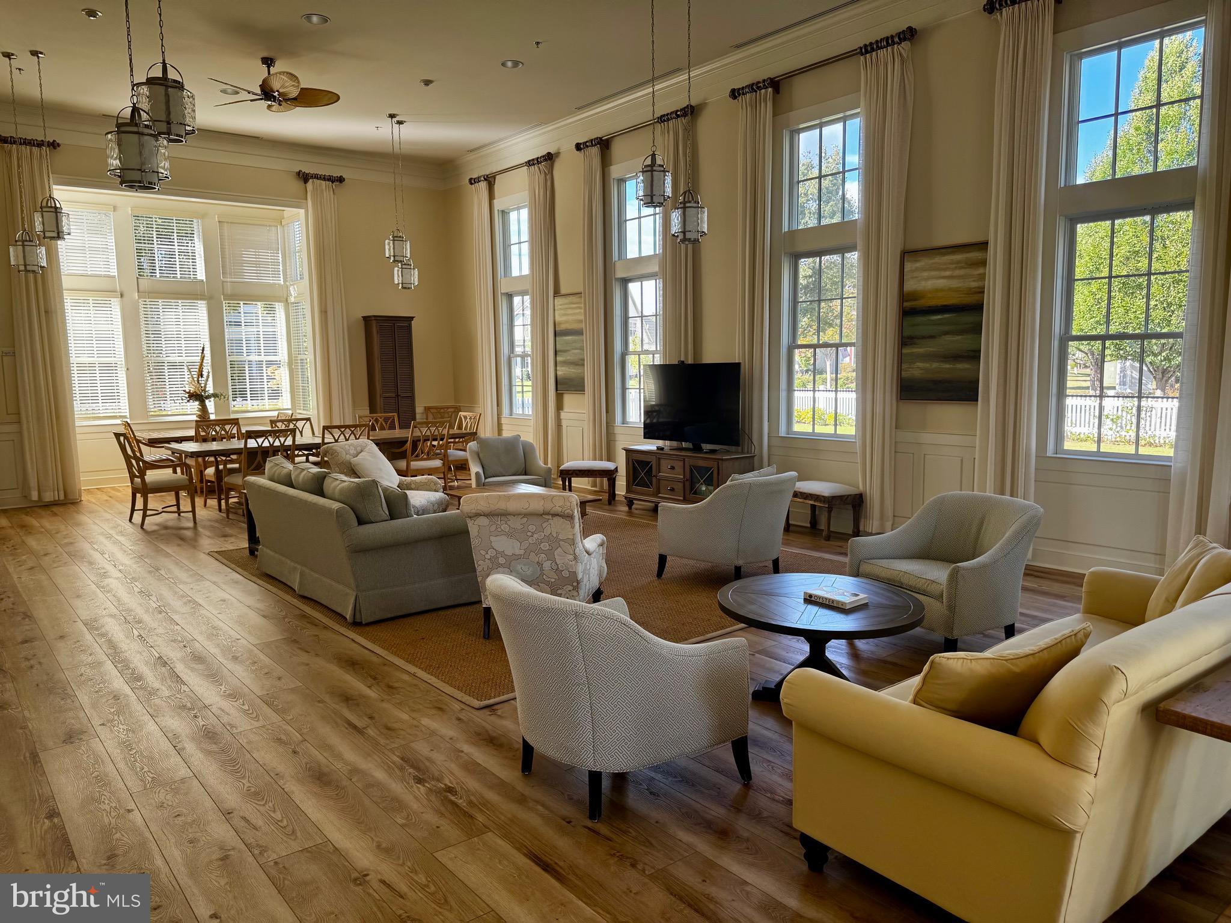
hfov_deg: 71.6
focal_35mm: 24
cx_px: 616
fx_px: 853
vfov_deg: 56.8
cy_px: 462
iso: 80
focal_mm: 6.76
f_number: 1.78
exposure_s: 1/180
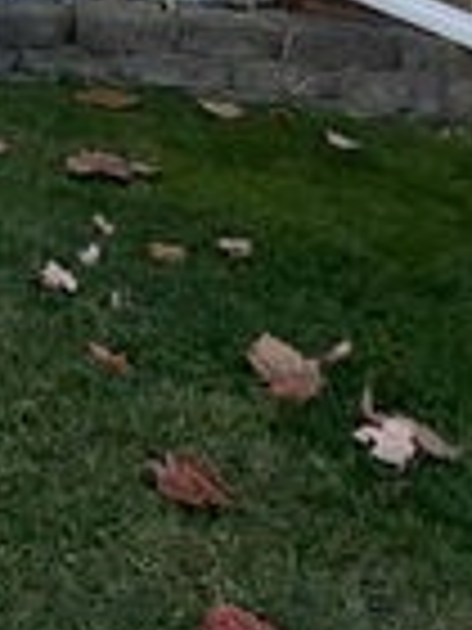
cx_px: -593
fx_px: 1236
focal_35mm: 68
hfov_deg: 15.1
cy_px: -153
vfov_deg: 25.3
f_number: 2.2
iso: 40
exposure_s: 1/355
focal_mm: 2.22
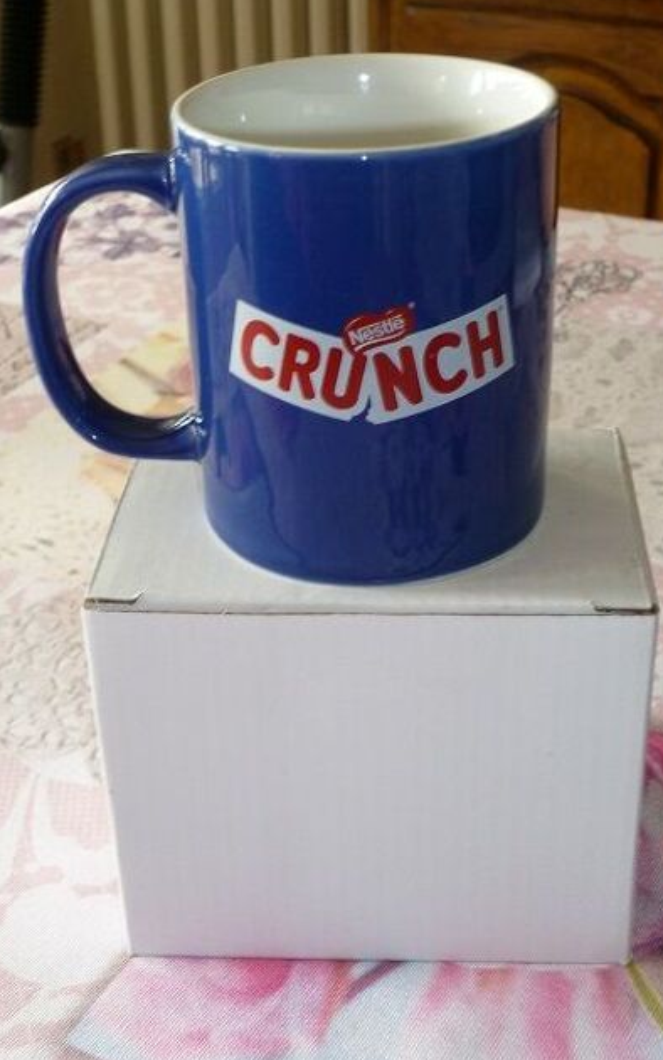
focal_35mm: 56
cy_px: 533
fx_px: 1618
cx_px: 337
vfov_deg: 36.3
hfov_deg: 23.2
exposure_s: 1/40
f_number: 3.7
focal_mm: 9.2
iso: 200
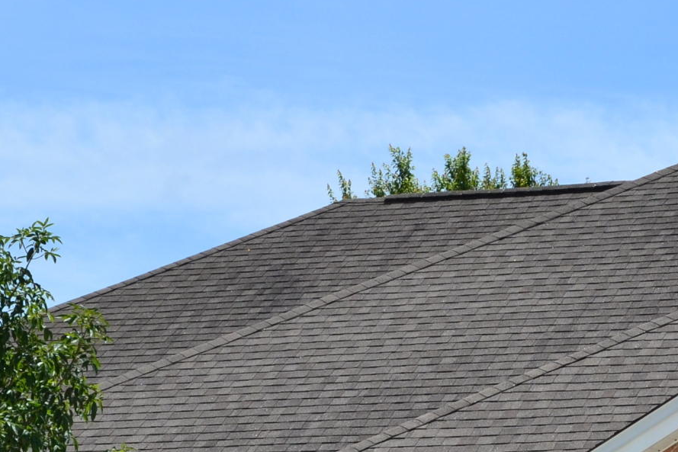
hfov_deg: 12.6
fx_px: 3051
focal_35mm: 162
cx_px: 545
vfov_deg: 8.5
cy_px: 398
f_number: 11
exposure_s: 1/500
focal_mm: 32
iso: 360
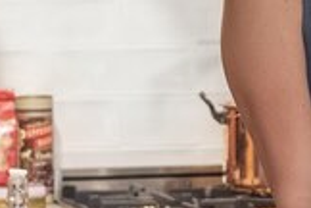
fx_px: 3058
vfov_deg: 3.9
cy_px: -23
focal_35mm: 354
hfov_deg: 5.7
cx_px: 620
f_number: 4.5
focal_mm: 56
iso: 2000
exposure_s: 1/40
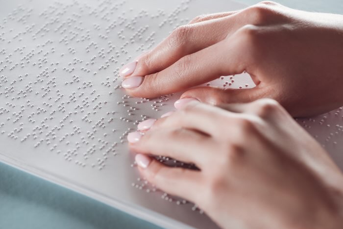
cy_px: 114
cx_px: 172
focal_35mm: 105
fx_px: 1001
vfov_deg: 13.0
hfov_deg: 19.5
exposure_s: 1/160
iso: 100
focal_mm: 105
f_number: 9
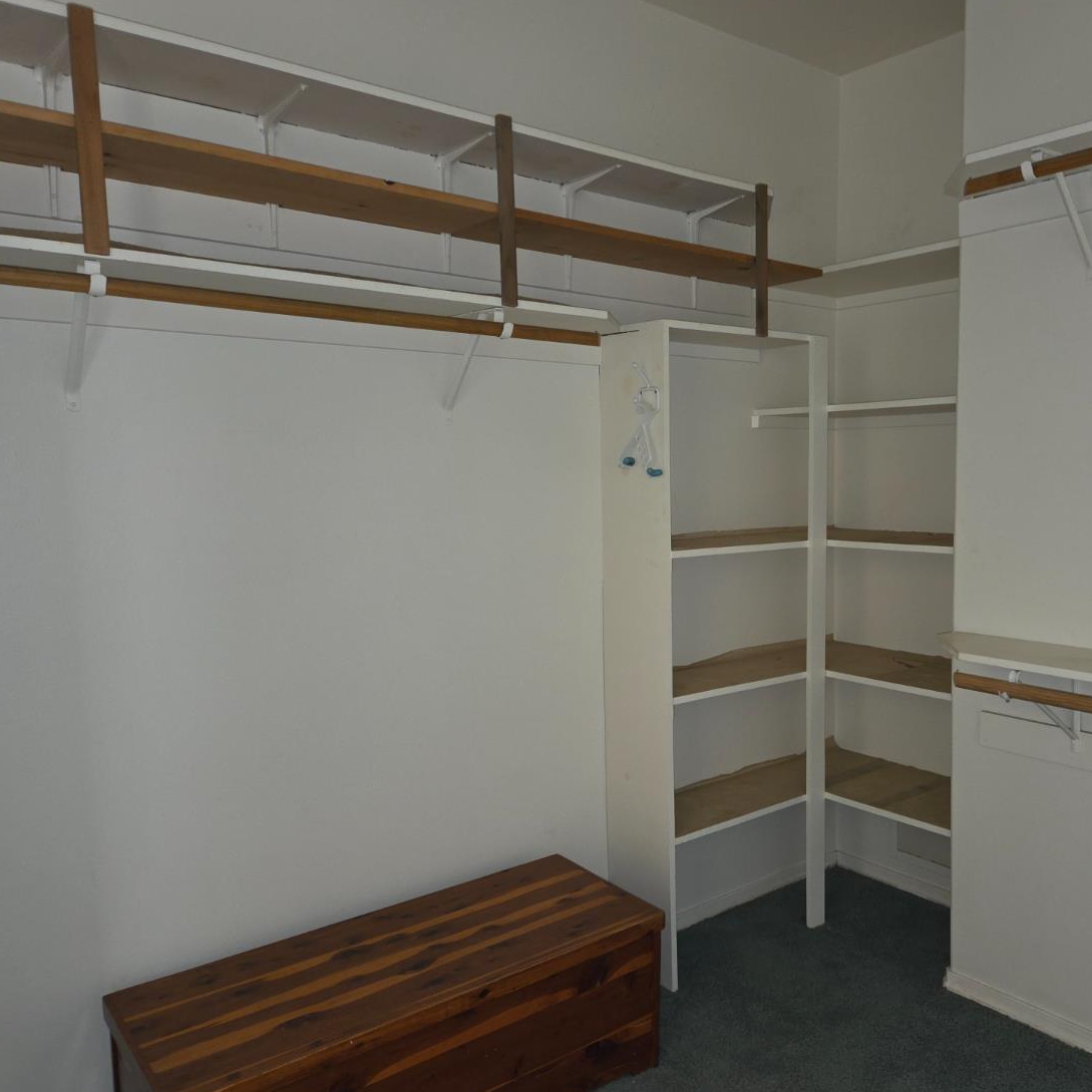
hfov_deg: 56.5
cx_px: 692
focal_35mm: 28
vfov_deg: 57.3
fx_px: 999
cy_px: 557
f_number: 1.8
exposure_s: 1/24
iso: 100
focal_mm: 5.4
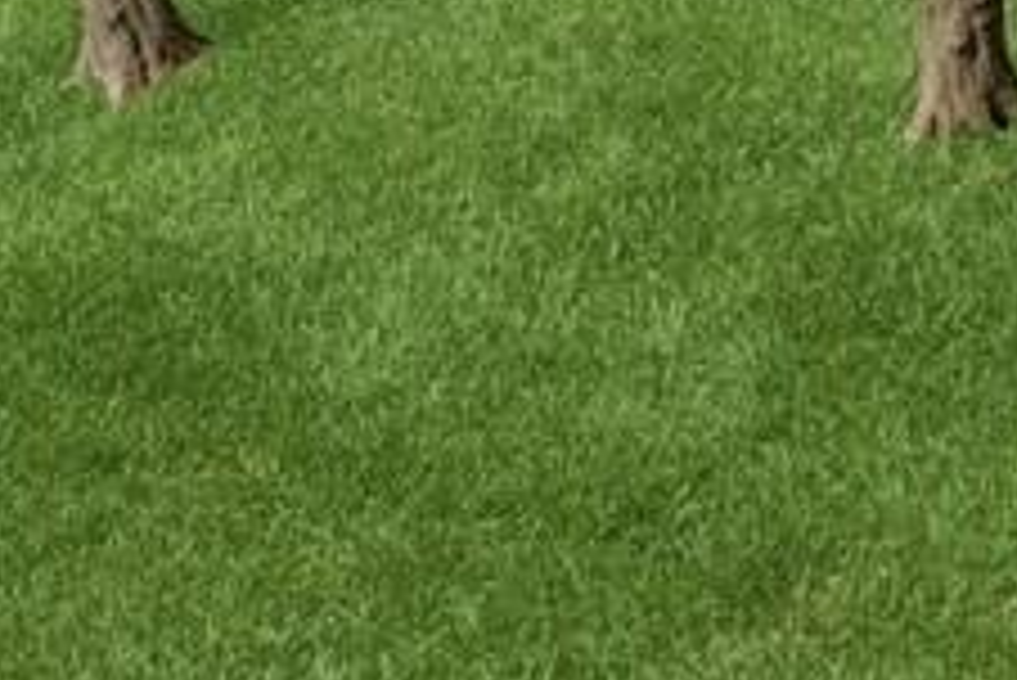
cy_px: -1594
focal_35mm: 99
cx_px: 2214
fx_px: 2798
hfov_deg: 15.2
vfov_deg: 9.4
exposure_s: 1/8000
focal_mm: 14
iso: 640
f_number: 8
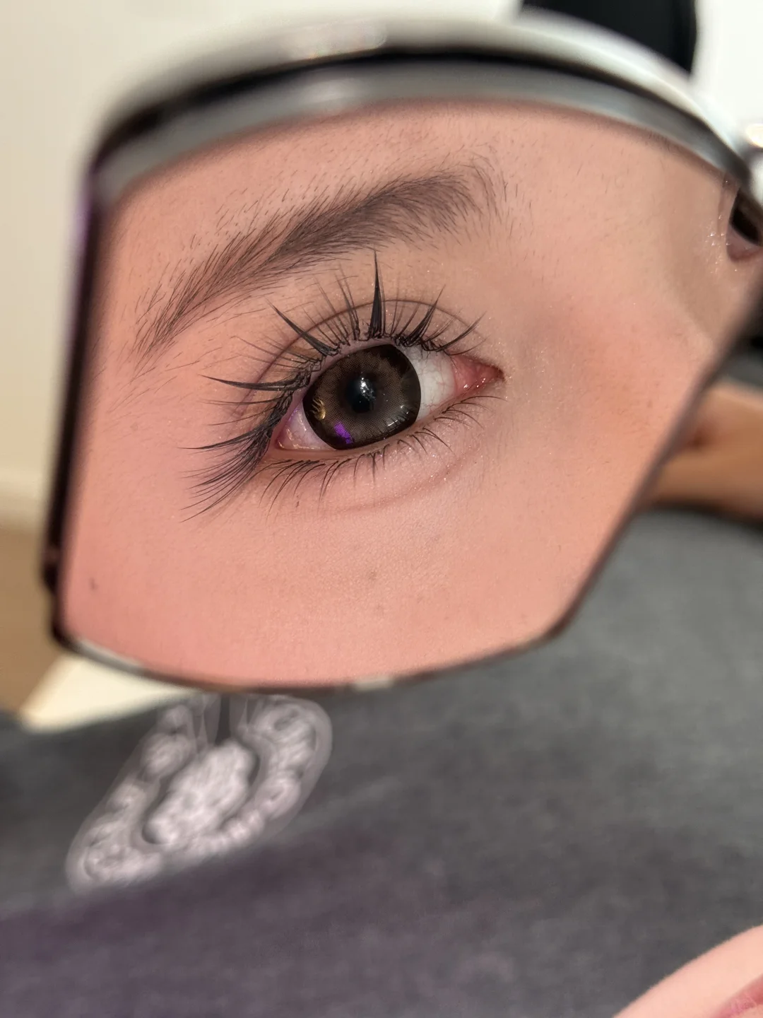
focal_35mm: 48
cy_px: 509
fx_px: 1411
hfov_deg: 30.3
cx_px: 382
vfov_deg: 39.7
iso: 160
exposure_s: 1/60
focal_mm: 6.76
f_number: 1.78
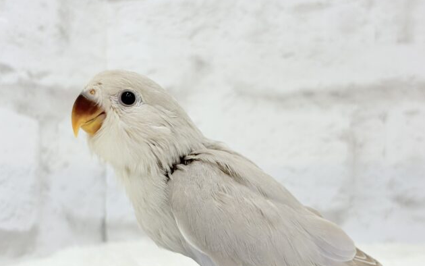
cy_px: 154
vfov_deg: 23.1
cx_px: 212
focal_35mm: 56
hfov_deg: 36.3
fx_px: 649
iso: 40
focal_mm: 5.96
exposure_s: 1/50
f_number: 1.6
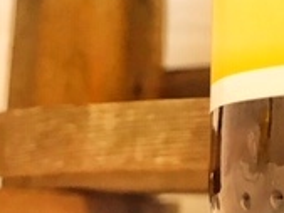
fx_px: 870
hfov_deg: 18.3
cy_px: -86
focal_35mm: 106
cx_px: 240
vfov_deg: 13.3
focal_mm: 3.99
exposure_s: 1/33
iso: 40
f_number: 1.8
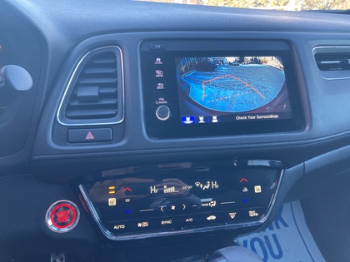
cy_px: 131
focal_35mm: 28
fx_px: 283
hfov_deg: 63.4
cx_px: 175
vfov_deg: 49.7
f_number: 1.8
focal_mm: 3.99
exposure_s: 1/68
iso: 80
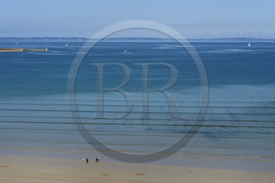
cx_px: 138
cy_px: 92
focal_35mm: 82
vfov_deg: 16.6
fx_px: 626
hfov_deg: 24.8
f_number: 22
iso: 400
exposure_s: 1/250
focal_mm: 82
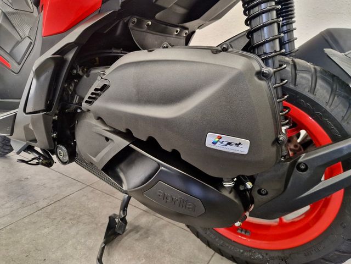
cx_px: 176
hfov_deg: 73.9
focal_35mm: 23
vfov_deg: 58.9
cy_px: 132
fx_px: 233
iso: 640
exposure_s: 1/33
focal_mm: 5.4
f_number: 1.8
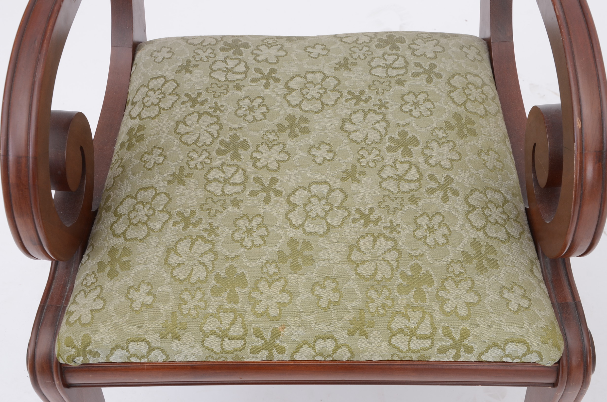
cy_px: 201
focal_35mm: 72
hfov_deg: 28.1
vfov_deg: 18.8
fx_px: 1211
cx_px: 304
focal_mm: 48
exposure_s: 1/100
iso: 250
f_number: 10
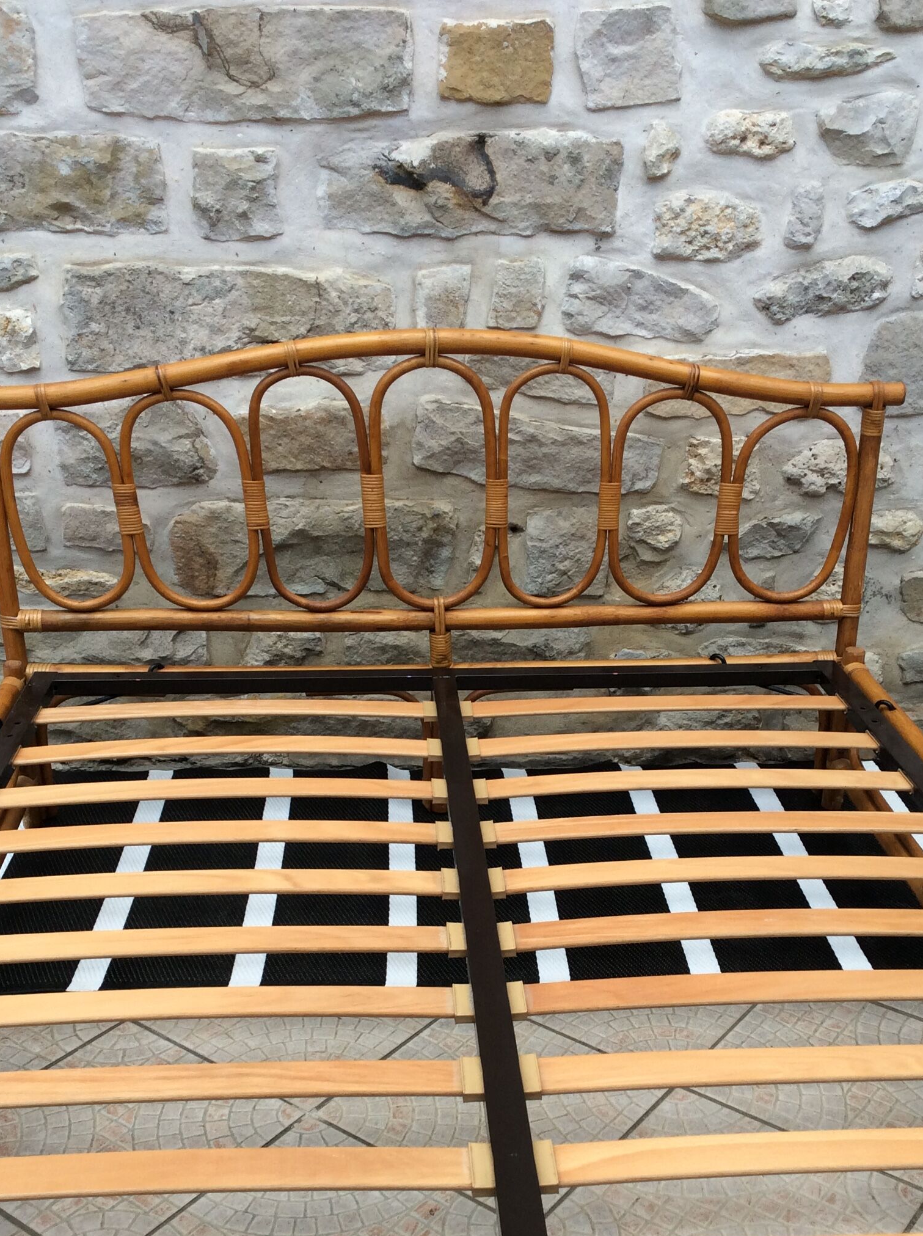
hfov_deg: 35.0
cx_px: 461
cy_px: 782
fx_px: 1461
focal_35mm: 41
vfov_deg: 45.4
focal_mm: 3.3
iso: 32
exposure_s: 1/266
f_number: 2.4
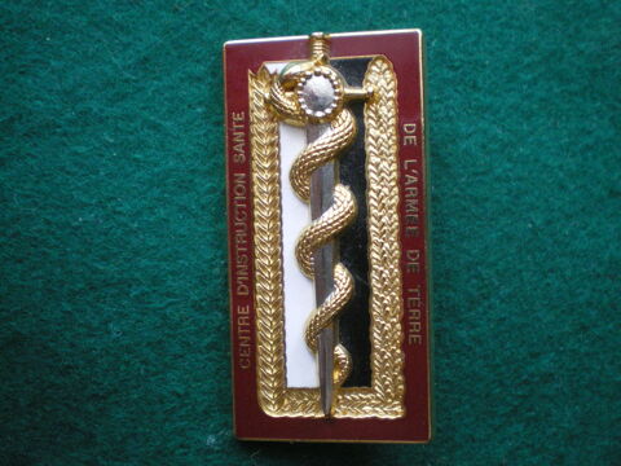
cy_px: 233
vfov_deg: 37.7
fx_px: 682
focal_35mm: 38
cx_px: 310
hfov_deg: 49.0
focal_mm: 6.3
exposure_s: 1/30
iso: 400
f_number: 3.1
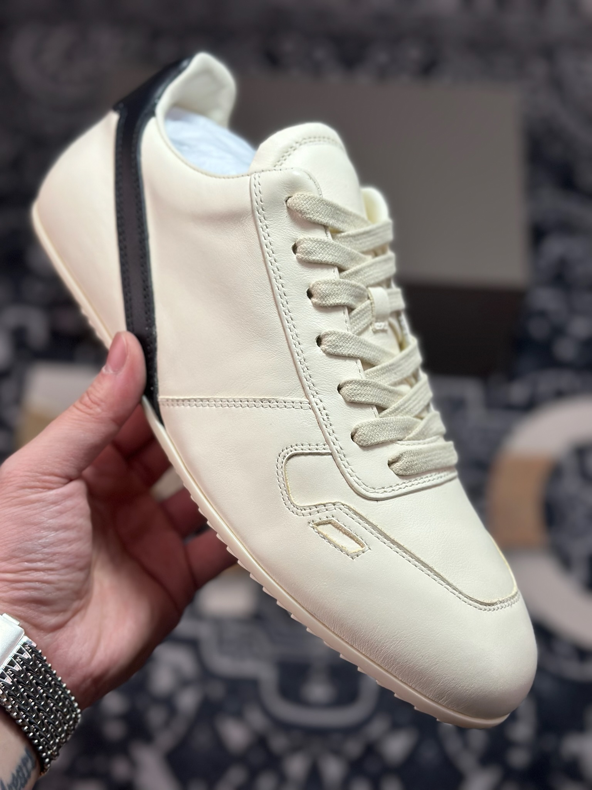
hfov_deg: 30.3
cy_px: 395
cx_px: 296
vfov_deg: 39.7
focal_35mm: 48
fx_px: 1095
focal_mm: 6.86
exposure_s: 1/1721
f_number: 1.78
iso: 80
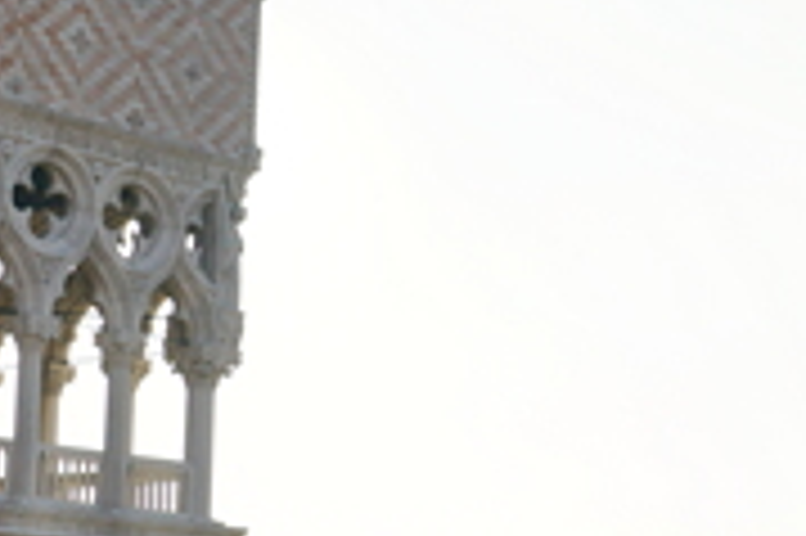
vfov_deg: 11.3
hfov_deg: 15.2
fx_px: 2707
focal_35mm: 121
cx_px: 1346
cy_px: 446
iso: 100
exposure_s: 1/400
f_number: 8
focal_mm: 24
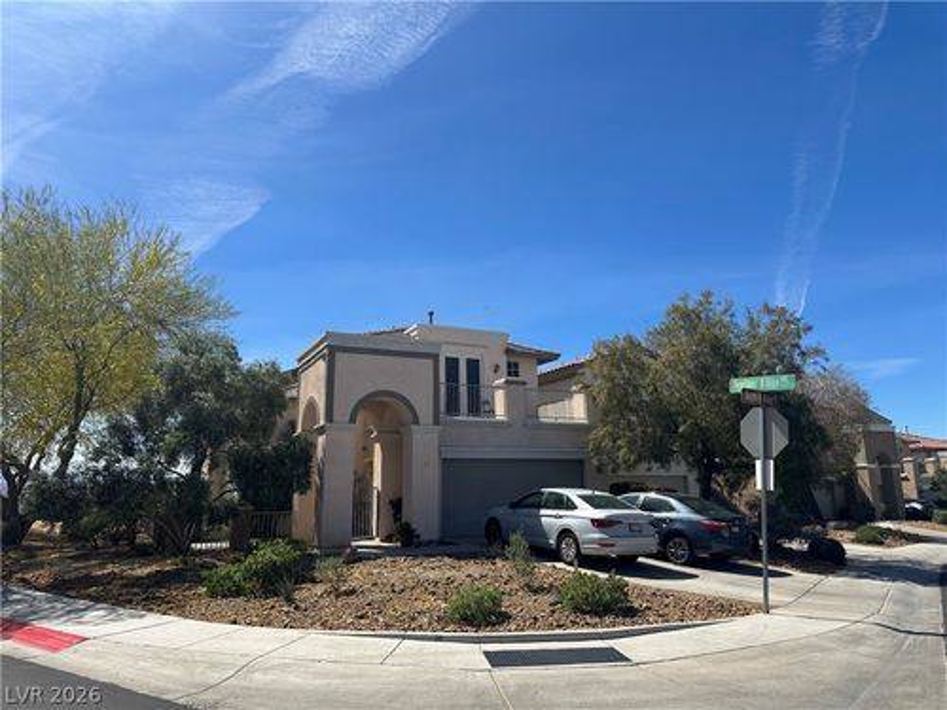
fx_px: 657
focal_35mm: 24
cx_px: 474
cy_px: 355
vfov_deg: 56.8
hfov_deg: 71.6
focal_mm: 6.86
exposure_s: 1/5000
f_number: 1.78
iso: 80
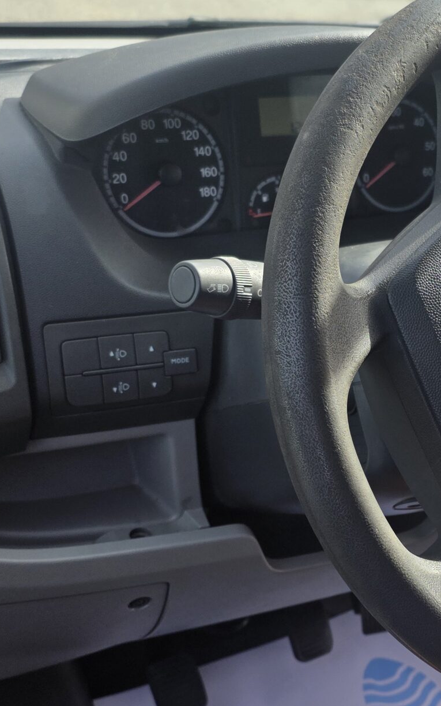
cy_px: 424
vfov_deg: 39.4
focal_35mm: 51
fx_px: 981
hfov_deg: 24.6
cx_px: 397
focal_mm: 6.25
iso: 32
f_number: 1.7
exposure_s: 1/359
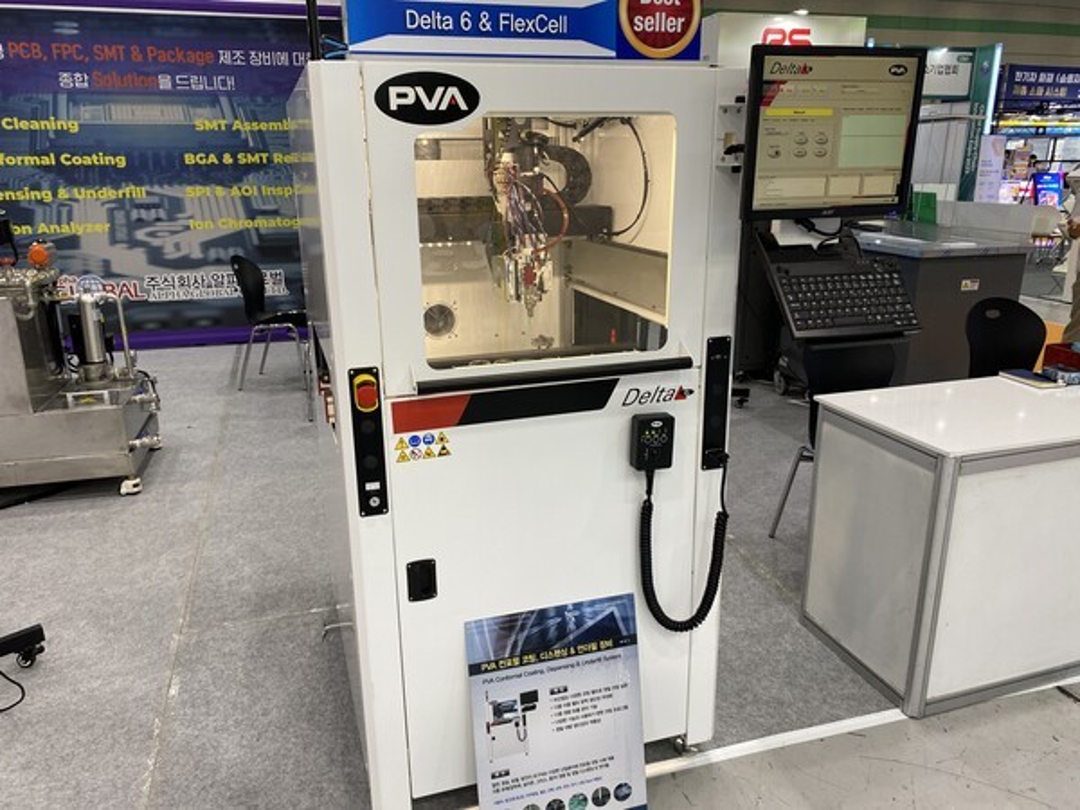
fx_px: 811
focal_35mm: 26
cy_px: 405
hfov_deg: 67.3
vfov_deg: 53.1
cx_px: 540
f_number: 1.8
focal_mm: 4.25
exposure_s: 1/120
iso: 100
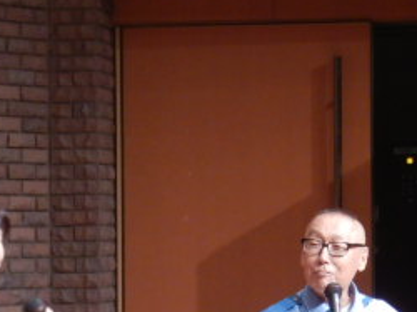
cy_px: 379
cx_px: 162
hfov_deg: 7.7
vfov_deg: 5.7
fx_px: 3117
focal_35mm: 259
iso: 450
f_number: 4.8
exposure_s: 1/15
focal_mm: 18.1
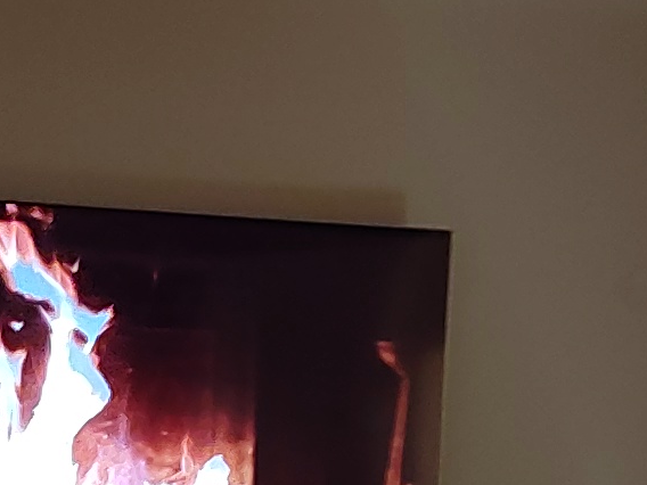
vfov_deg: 9.2
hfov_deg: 12.5
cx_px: 187
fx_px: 2953
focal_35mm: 158
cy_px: 624
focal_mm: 5.52
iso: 2347
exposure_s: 1/50
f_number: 1.9
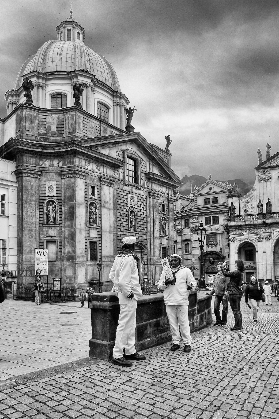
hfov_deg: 29.2
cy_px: 210
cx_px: 140
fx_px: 535
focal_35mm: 46
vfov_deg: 42.7
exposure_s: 1/800
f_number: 4
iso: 125
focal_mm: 16.76
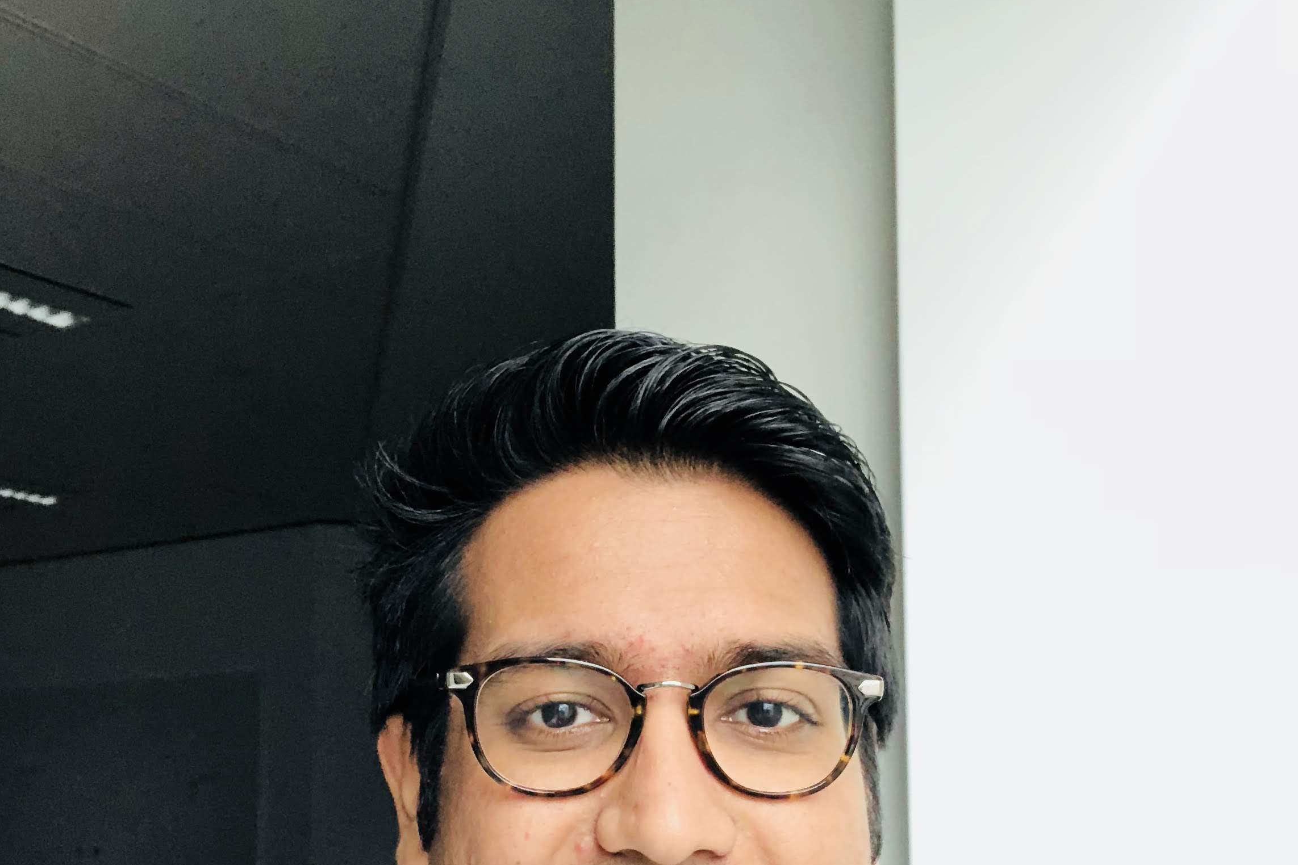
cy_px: 655
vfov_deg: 29.4
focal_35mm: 45
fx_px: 1623
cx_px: 640
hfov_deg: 43.6
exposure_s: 1/60
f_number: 2.2
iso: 125
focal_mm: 2.87
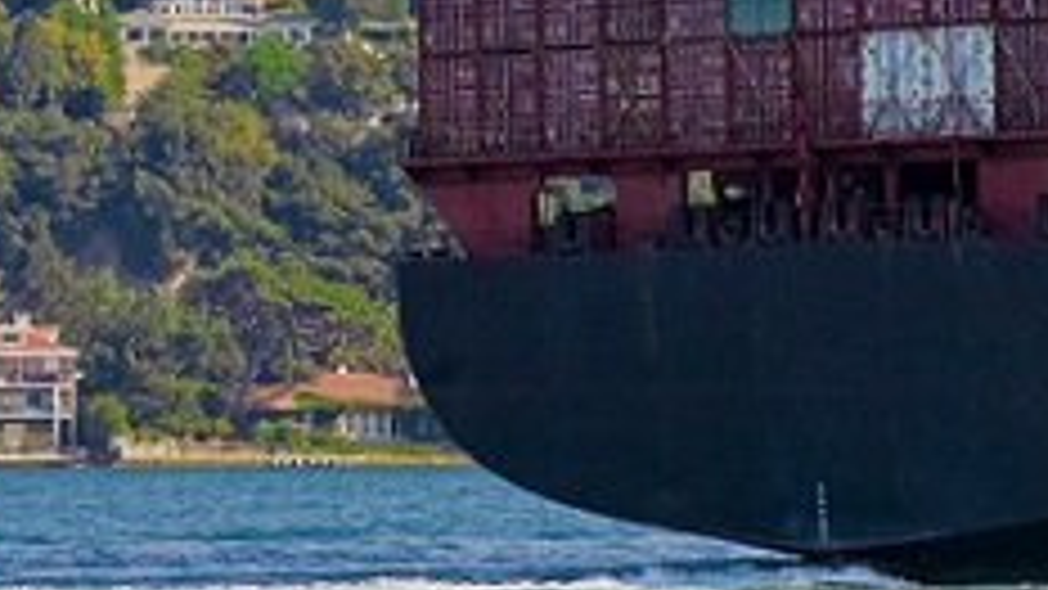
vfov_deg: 4.1
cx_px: 135
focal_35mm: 299
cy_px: -115
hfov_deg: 7.2
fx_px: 8308
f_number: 8
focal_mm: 70
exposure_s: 1/250
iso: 200
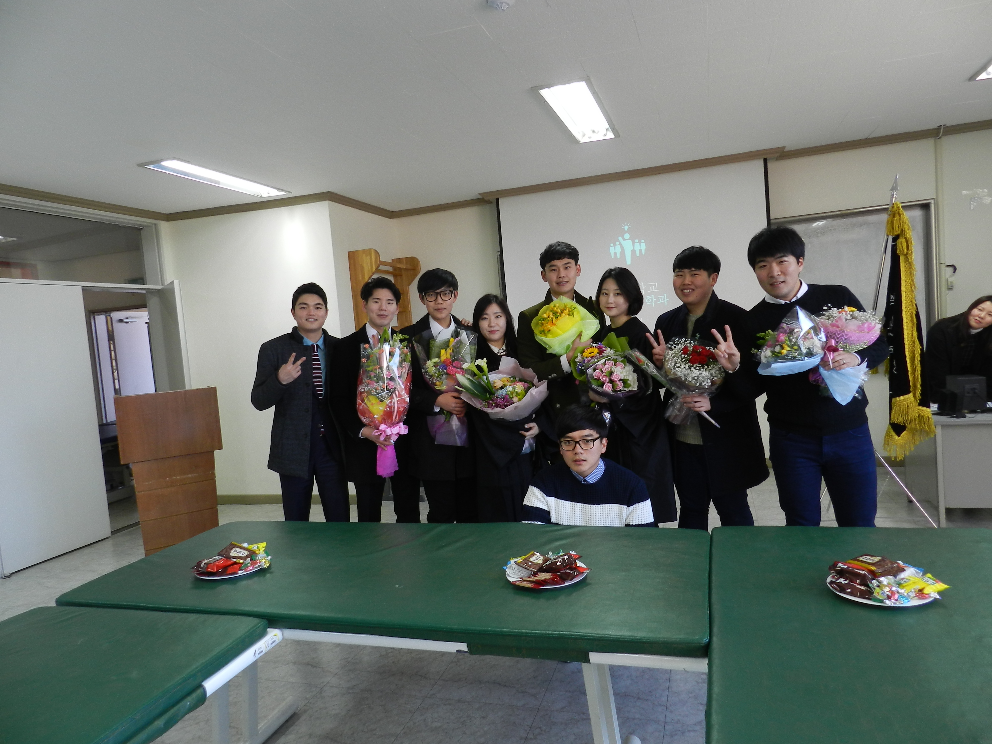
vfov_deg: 58.9
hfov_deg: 73.9
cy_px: 372
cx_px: 496
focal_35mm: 23
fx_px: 659
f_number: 3.4
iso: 160
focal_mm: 4
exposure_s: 1/30
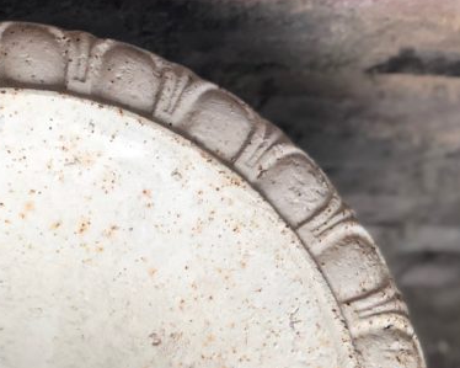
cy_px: 583
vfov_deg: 10.6
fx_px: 1892
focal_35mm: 139
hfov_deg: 13.7
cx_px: 25
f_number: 2.4
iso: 100
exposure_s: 1/50
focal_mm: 6
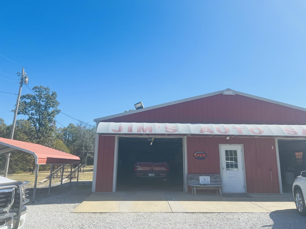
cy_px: 114
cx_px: 153
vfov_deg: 53.1
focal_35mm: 26
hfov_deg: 67.3
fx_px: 230
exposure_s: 1/4115
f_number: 1.5
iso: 50
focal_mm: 5.7
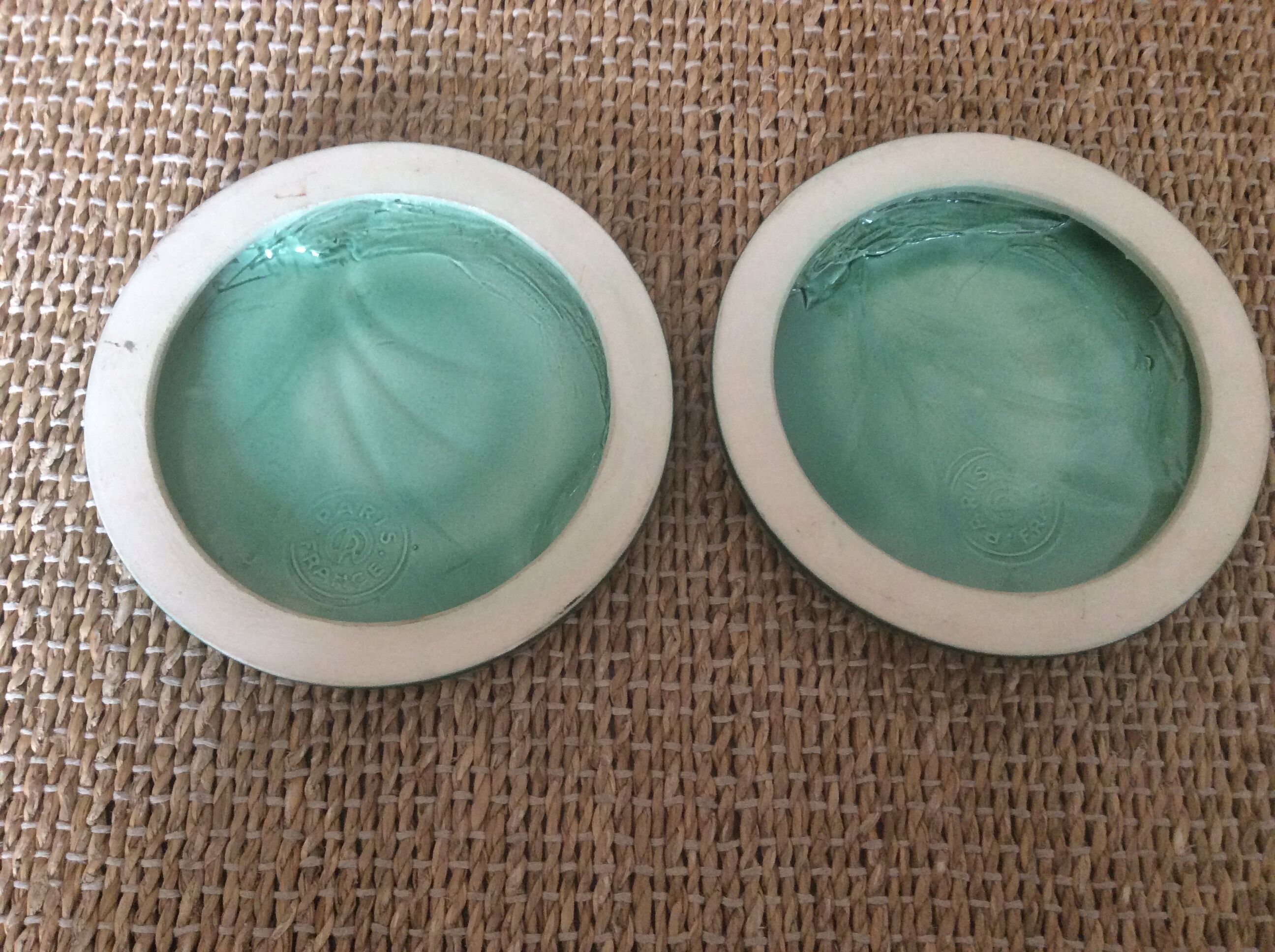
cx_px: 638
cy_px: 476
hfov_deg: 56.9
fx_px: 1177
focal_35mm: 32
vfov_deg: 44.1
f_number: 2.4
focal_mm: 3.3
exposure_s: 1/25
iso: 125
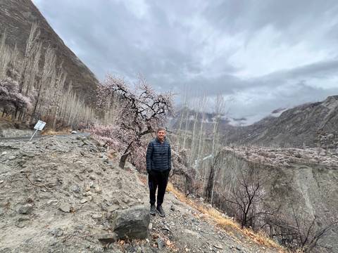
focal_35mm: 13
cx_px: 169
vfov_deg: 89.9
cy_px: 126
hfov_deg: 106.2
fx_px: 127
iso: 32
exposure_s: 1/652
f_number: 1.8
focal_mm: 1.57
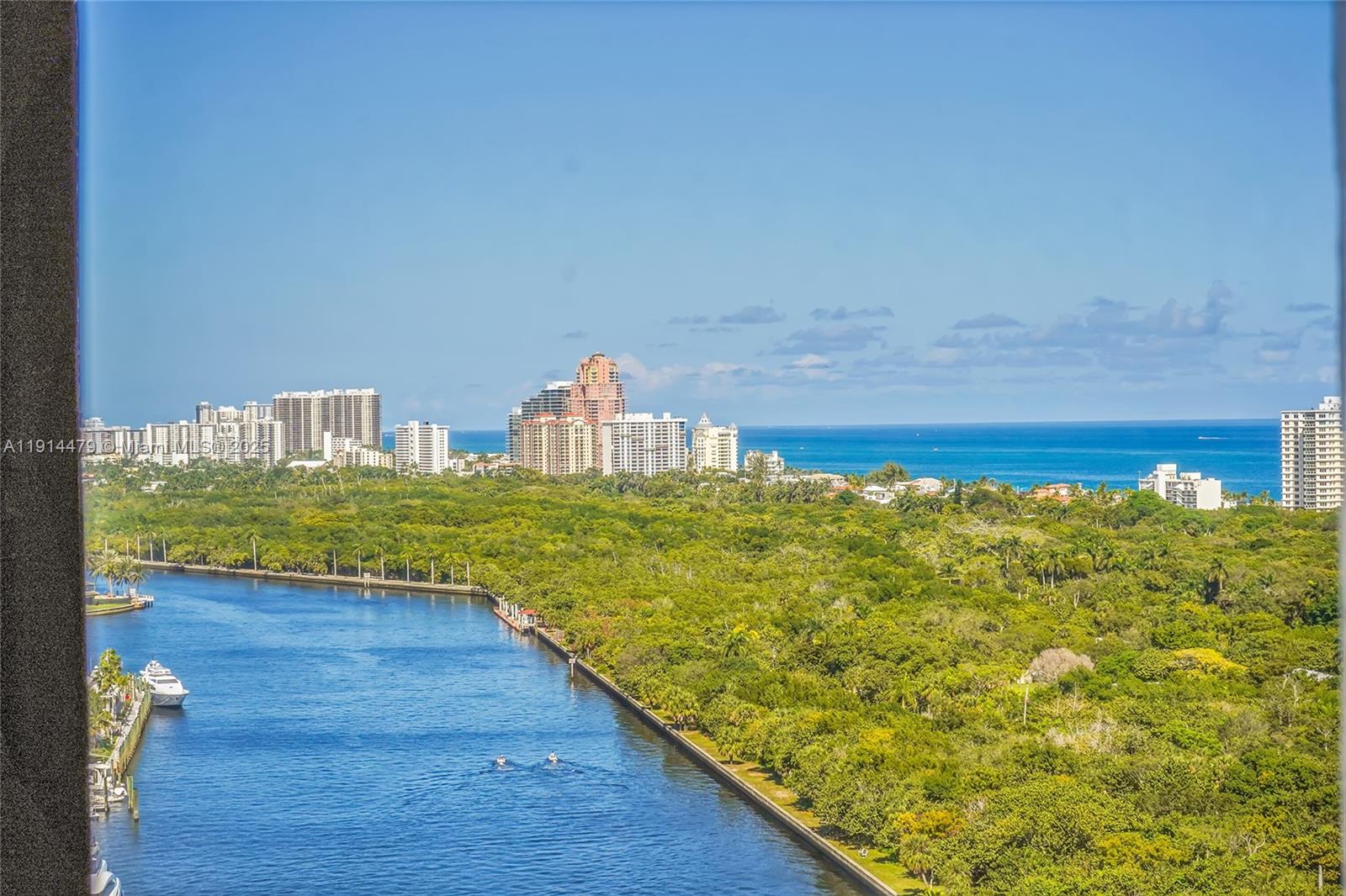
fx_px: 2617
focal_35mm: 70
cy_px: 448
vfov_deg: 19.4
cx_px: 673
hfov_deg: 28.8
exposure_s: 1/1000
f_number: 8
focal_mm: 70
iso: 400
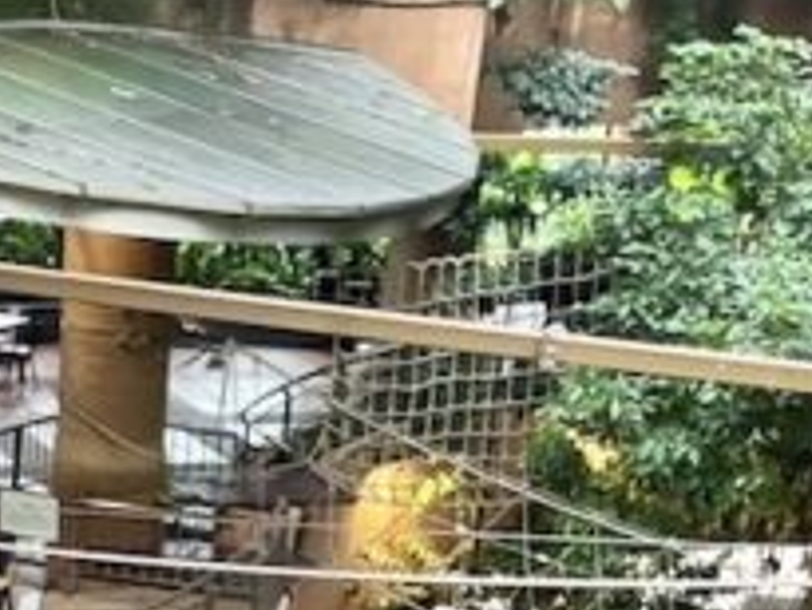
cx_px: 269
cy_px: 998
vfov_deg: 12.1
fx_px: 2699
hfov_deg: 17.1
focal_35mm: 115
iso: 125
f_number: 1.9
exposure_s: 1/50
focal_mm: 2.69
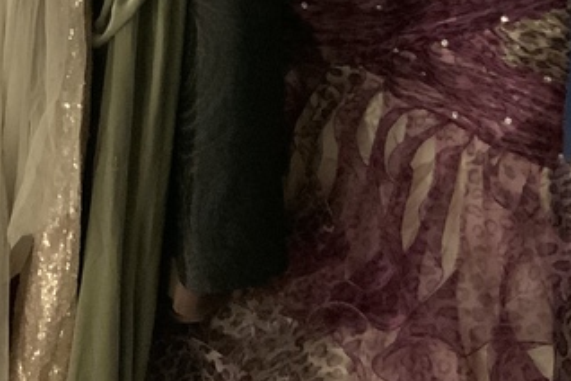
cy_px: -88
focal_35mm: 97
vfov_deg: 13.7
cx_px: -90
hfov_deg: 19.9
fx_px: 1538
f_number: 1.8
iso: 500
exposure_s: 1/24
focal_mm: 3
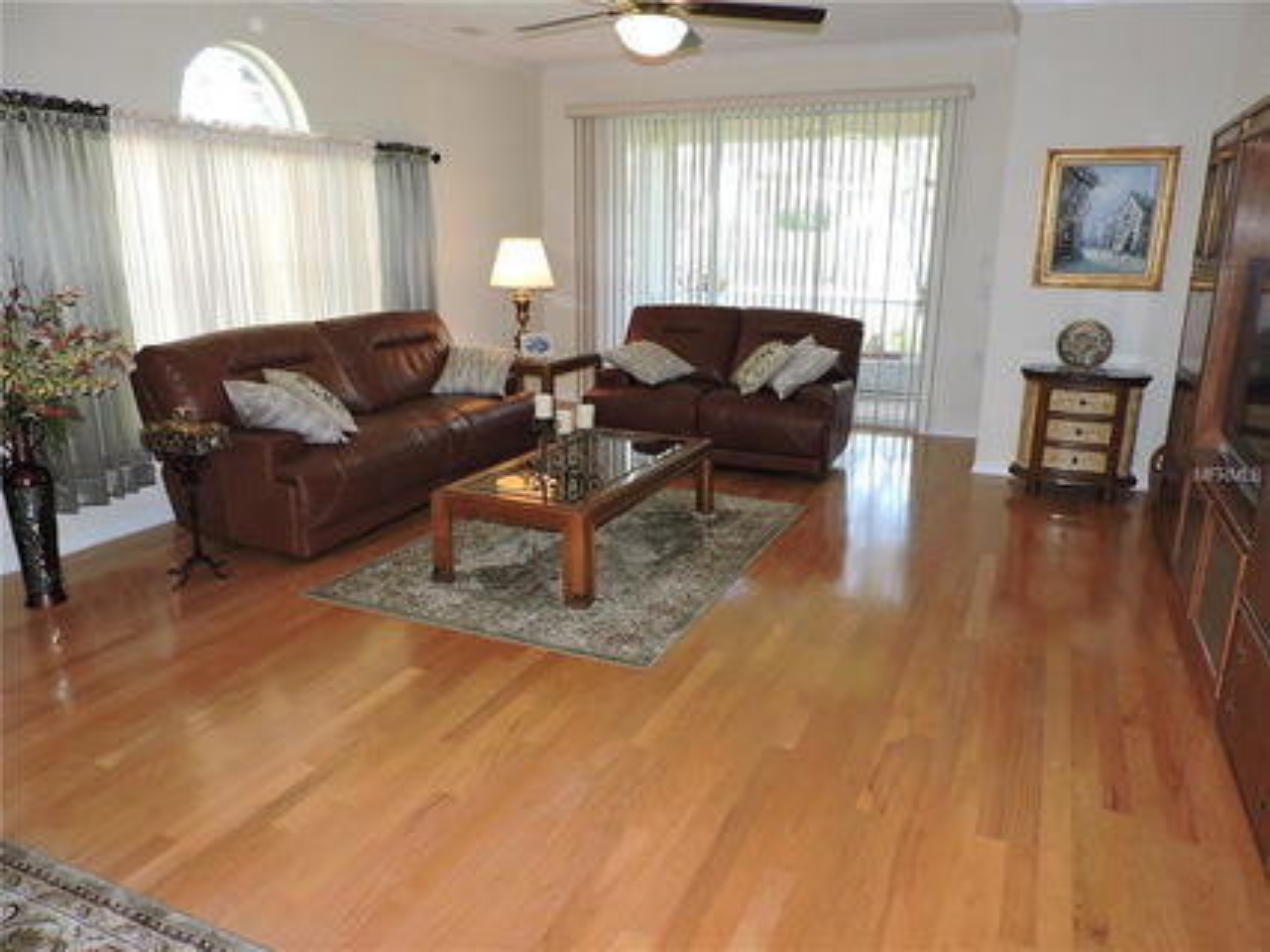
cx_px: 635
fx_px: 880
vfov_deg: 56.8
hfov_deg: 71.6
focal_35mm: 24
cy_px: 476
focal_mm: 4.3
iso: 200
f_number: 3
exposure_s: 1/40
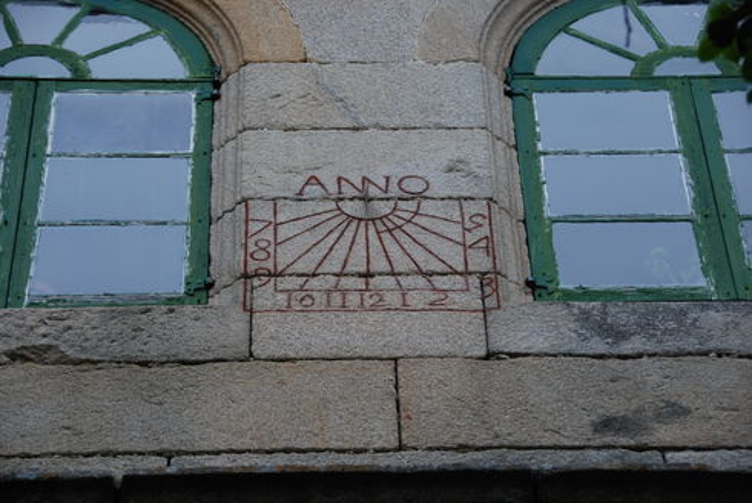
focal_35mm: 120
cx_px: 376
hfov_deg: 17.0
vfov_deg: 11.5
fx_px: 2510
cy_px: 252
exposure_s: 1/125
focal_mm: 80
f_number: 5.3
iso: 320
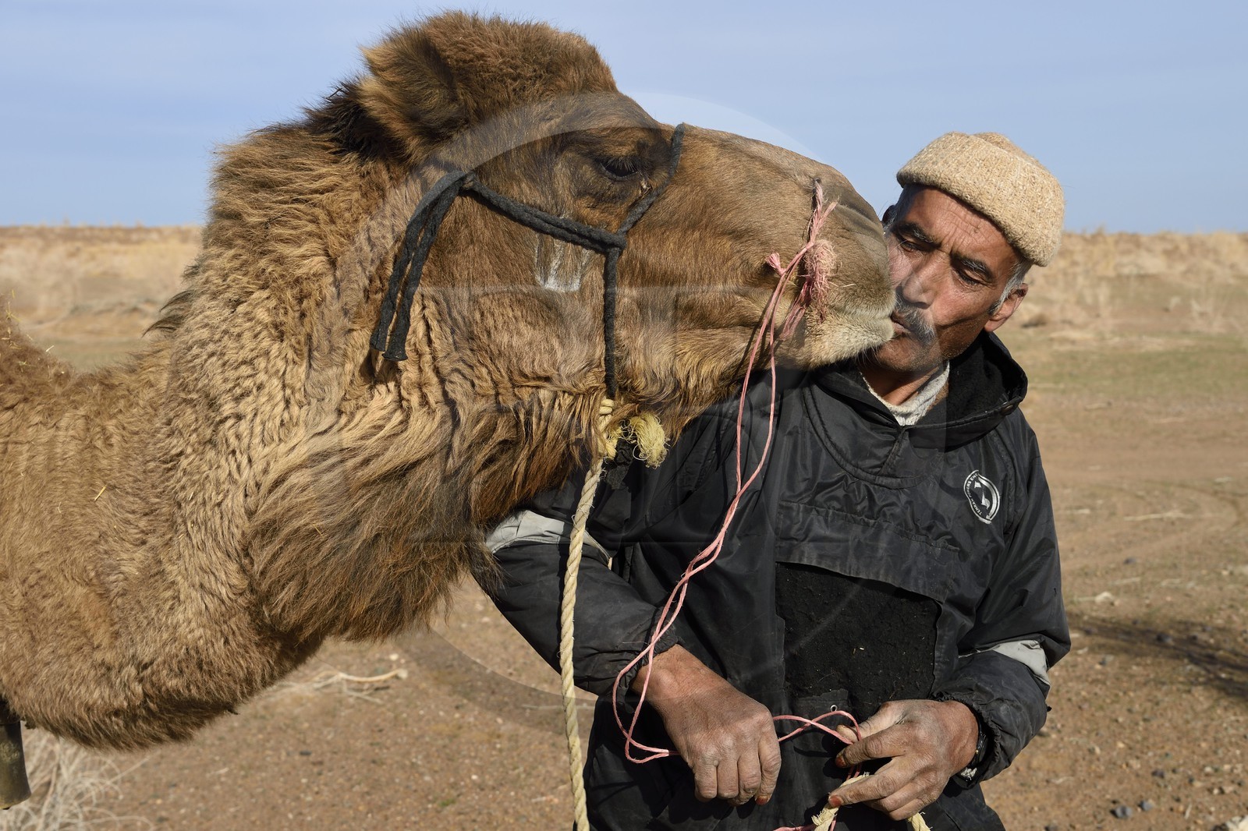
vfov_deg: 23.4
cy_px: 416
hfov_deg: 34.5
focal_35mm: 58
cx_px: 624
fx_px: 2010
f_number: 13
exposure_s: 1/250
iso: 200
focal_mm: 58
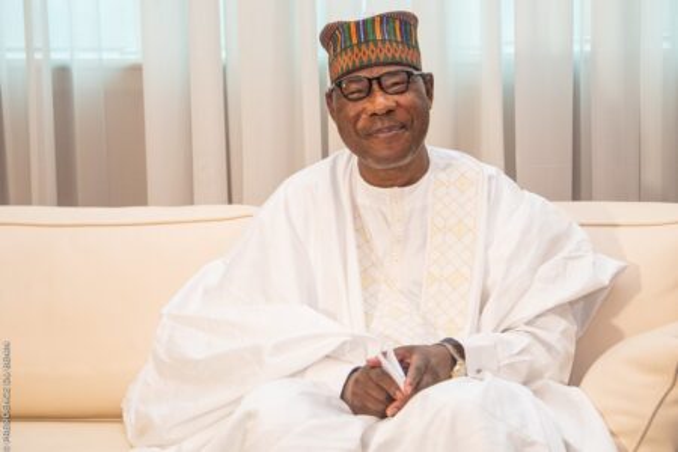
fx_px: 1977
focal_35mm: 105
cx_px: 339
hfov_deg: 19.5
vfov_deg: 13.0
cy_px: 226
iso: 400
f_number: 5.3
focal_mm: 70
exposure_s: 1/60
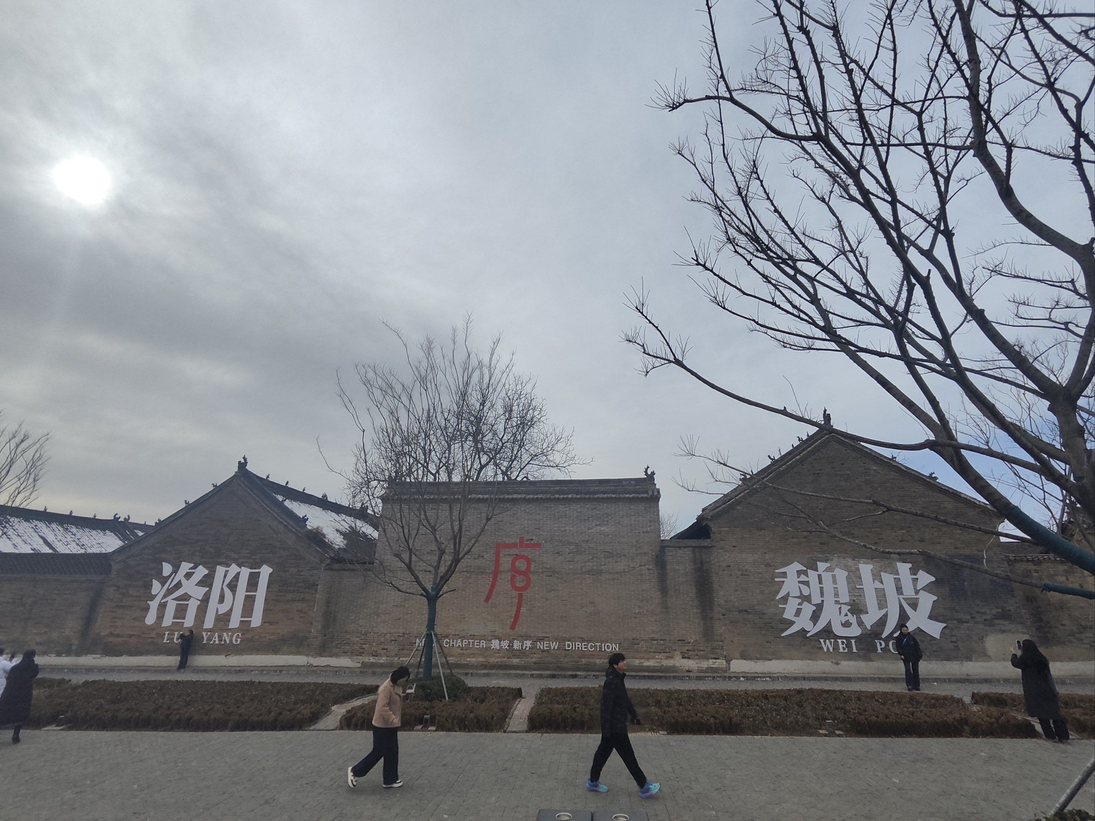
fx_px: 506
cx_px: 548
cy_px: 410
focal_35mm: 16
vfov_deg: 78.1
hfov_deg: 94.5
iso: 50
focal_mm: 1.65
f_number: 2.2
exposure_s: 1/2000
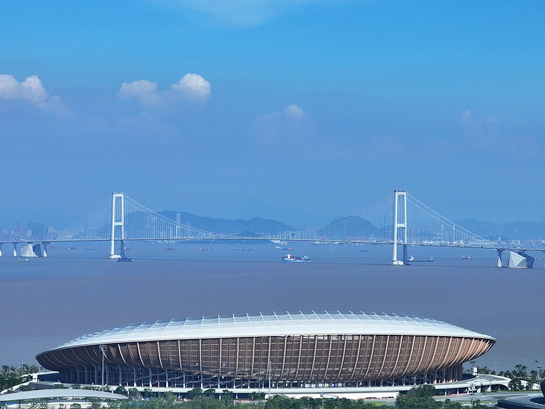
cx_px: 272
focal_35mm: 166
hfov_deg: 11.9
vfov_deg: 8.9
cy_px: 204
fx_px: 2614
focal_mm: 30.71
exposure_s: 1/120
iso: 100
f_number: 3.4
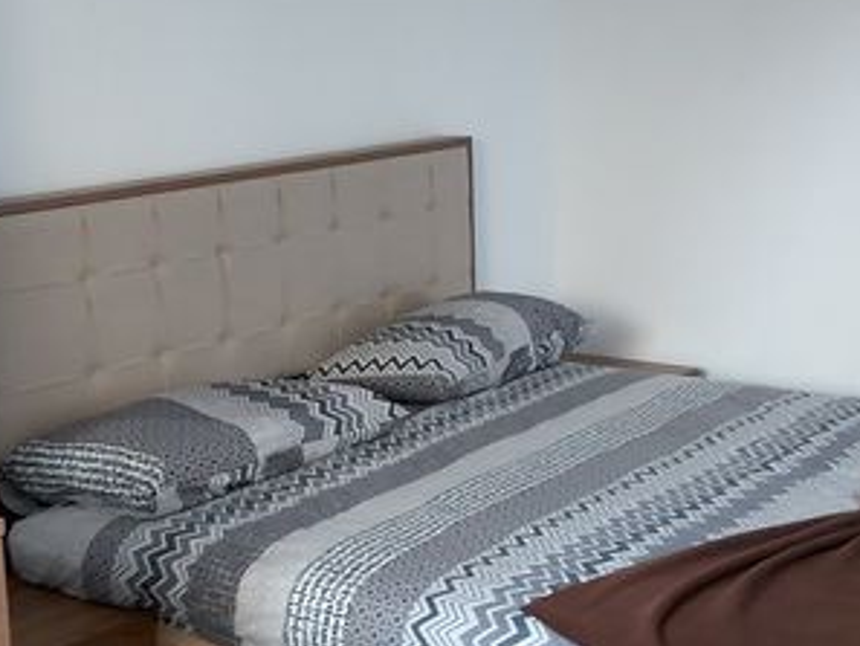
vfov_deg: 21.0
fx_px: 1740
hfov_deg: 27.8
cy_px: 362
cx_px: 420
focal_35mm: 70
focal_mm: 3.92
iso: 320
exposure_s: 1/14
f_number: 1.7
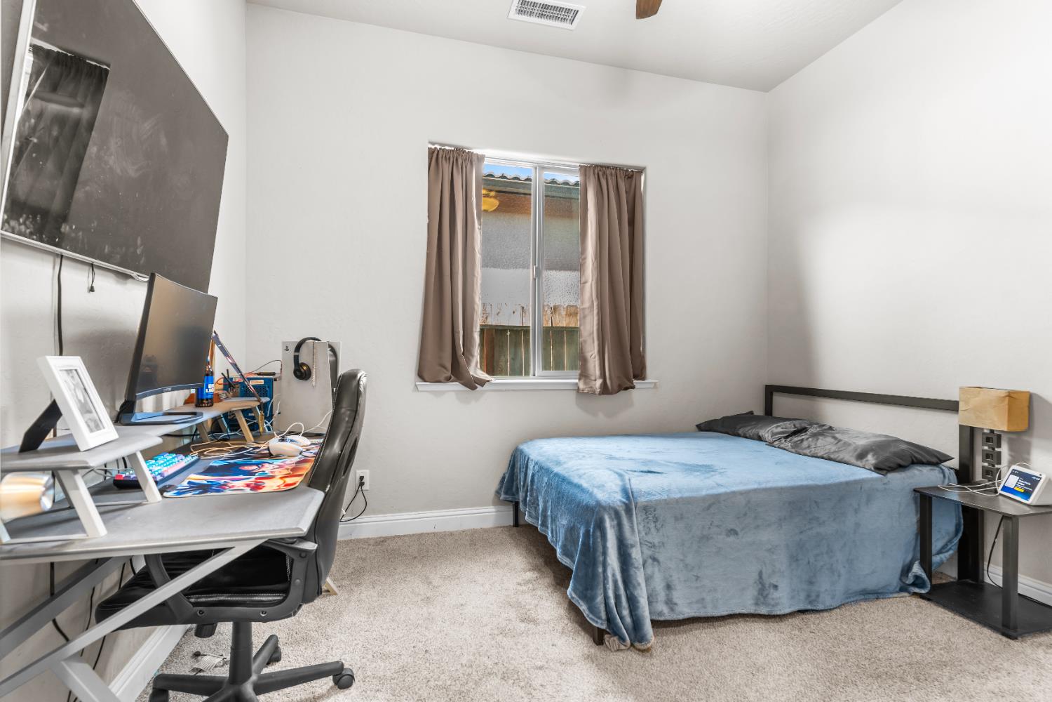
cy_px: 351
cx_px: 526
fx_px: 497
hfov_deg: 93.3
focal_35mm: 17
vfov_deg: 70.4
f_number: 5
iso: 500
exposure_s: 1/2
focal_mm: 17
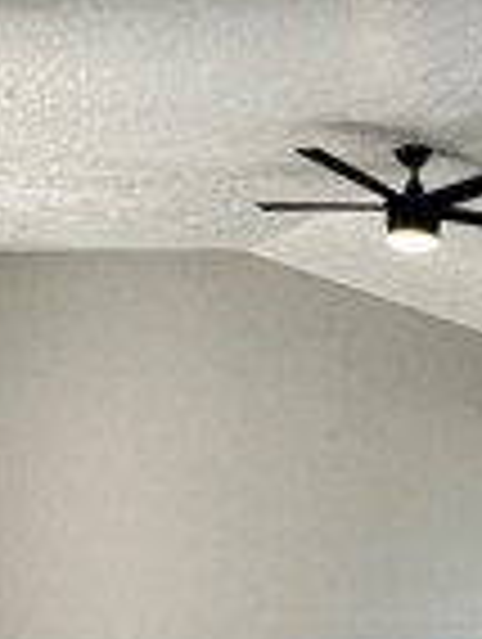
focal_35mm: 63
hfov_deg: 21.7
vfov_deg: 28.8
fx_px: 1166
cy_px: 634
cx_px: 572
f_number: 2.2
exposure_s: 1/120
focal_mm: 2.22
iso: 125
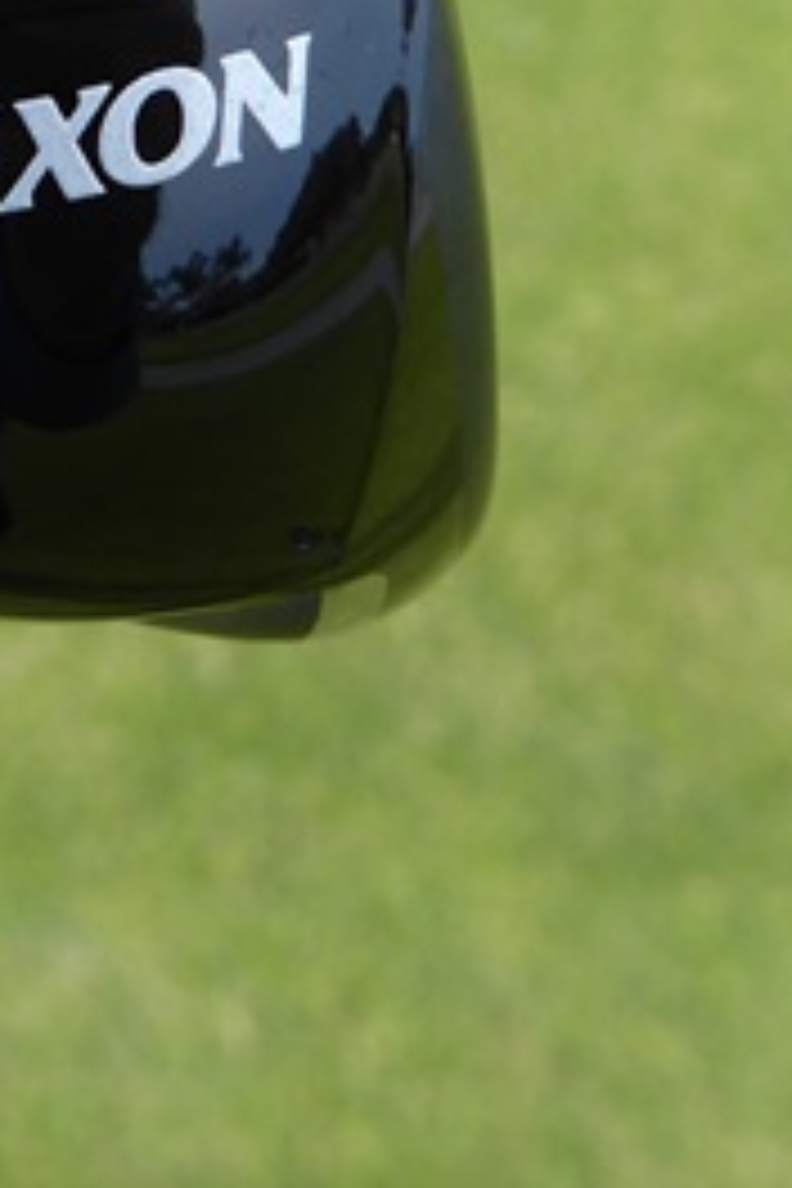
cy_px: 137
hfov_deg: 20.2
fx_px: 2046
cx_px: -207
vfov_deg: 31.0
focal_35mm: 62
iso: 80
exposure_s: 1/160
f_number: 3.3
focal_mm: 4.3
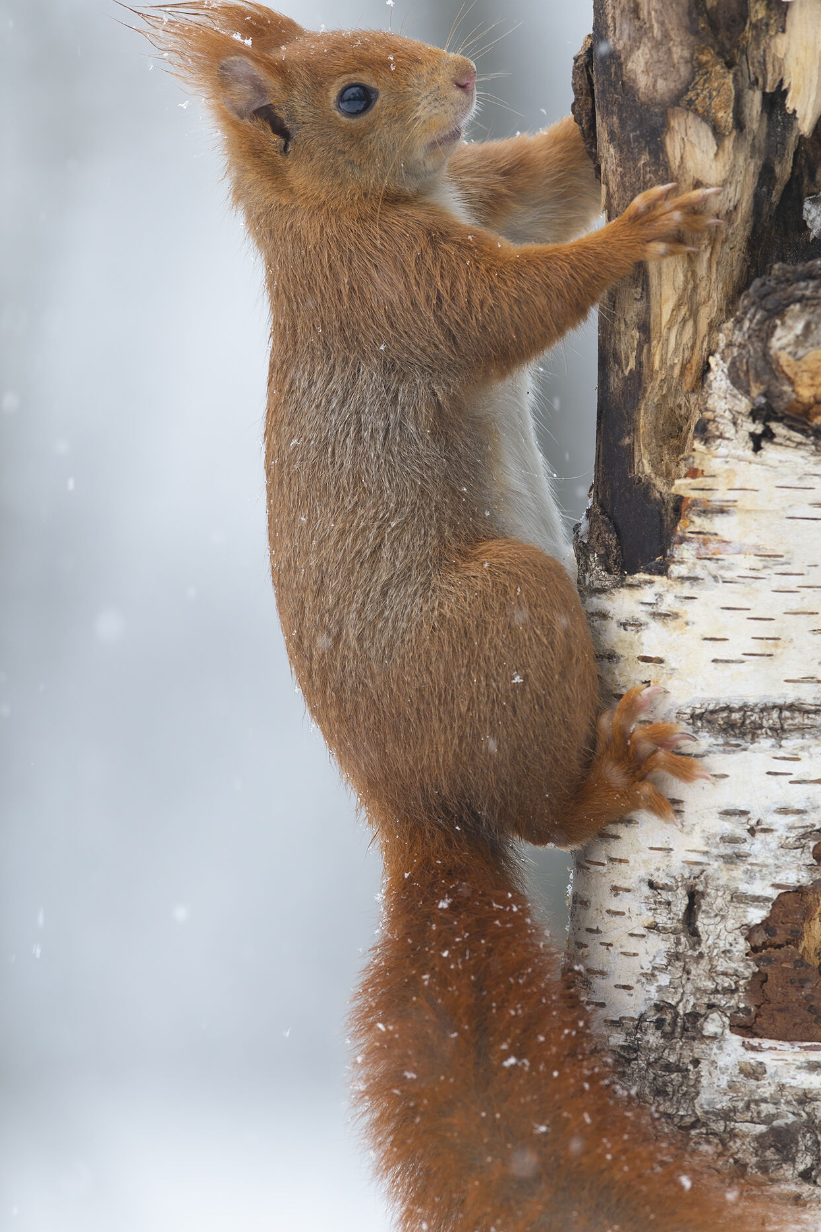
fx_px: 26338
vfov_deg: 2.7
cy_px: 658
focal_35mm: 770
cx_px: 495
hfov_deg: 1.8
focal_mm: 600
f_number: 6.3
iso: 800
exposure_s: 1/500
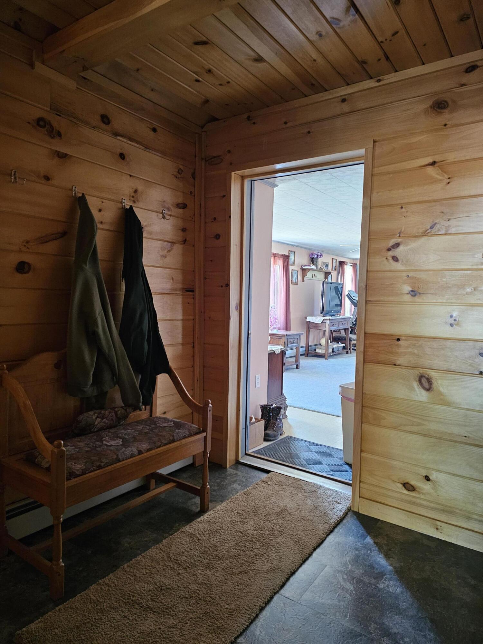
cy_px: 322
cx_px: 242
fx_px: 428
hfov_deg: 58.9
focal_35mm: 23
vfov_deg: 73.9
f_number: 1.7
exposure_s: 1/60
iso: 800
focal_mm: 6.3
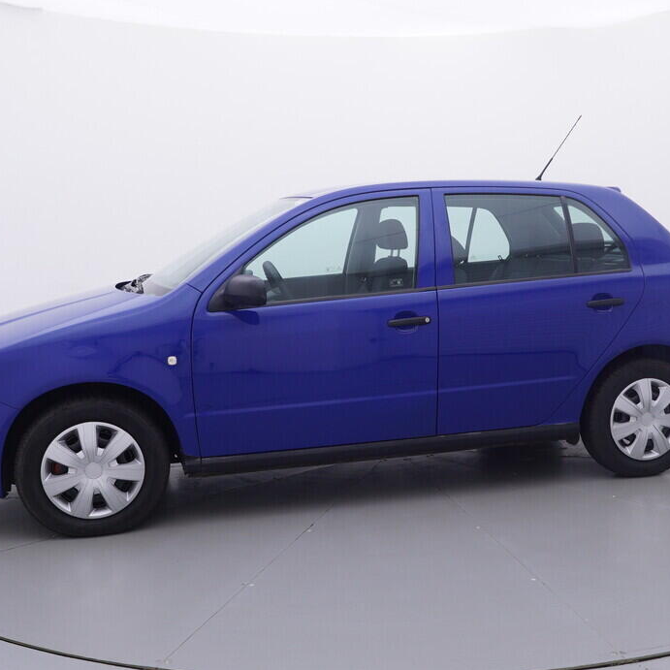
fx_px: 873
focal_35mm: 40
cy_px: 333
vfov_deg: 42.0
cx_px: 396
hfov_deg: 41.8
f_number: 5
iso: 200
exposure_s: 1/80
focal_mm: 15
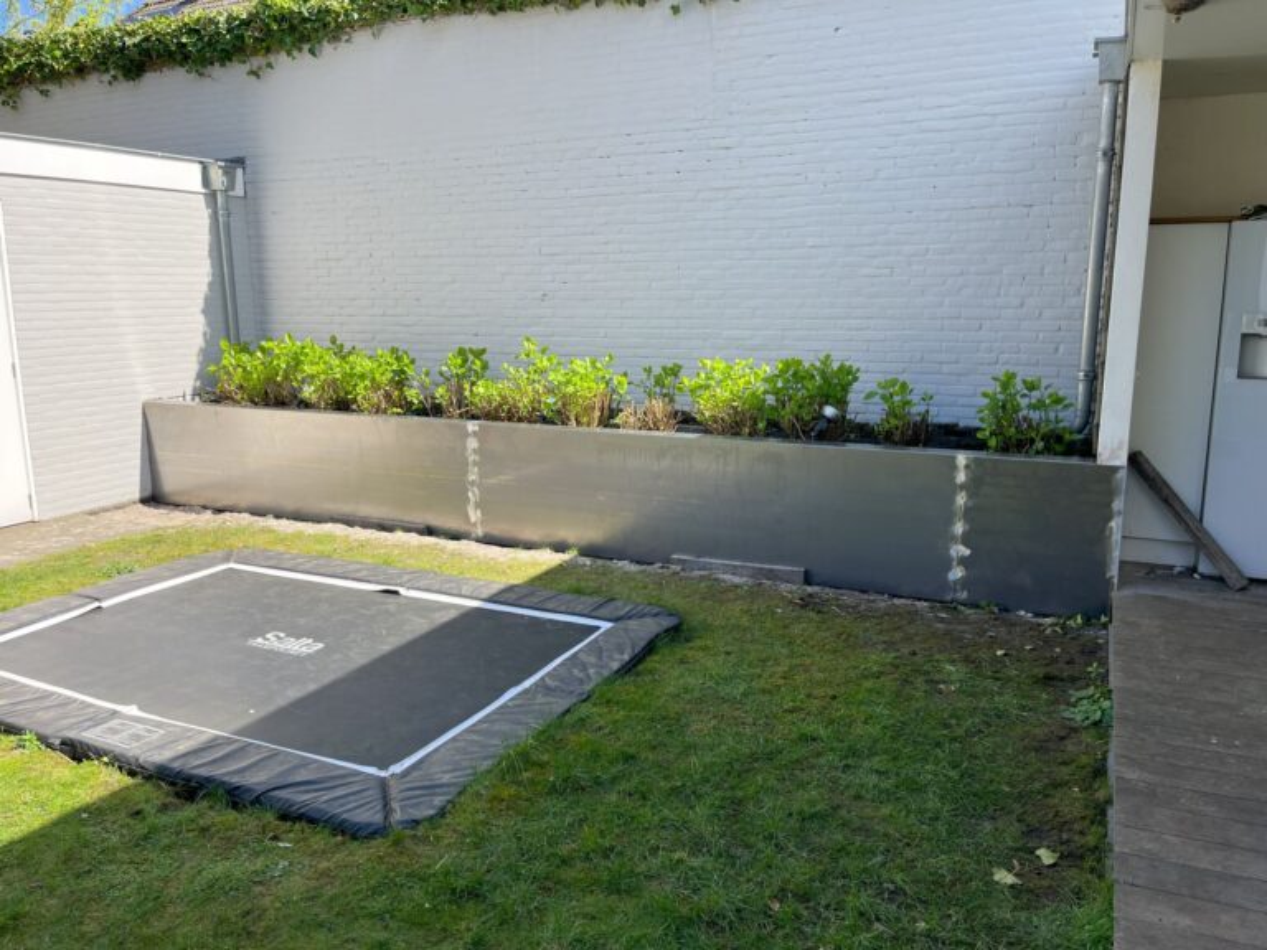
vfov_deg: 53.1
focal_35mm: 26
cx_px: 634
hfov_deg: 67.3
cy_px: 475
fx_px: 952
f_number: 1.6
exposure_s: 1/1086
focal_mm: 5.1
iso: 50
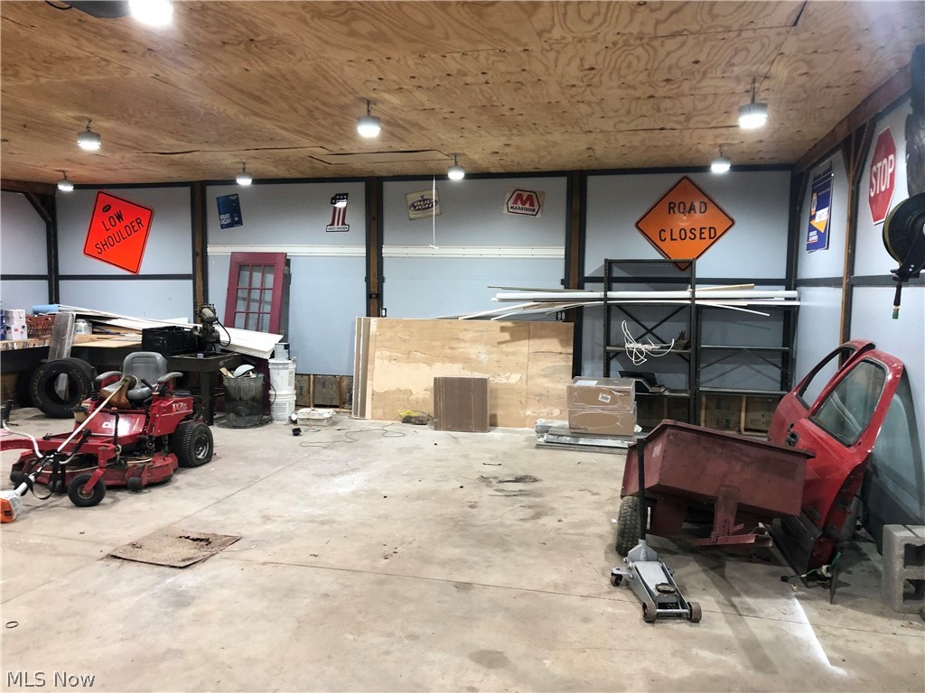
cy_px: 346
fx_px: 748
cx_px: 462
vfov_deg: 49.7
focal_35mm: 28
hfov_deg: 63.4
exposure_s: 1/30
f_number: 1.8
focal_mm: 3.99
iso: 32
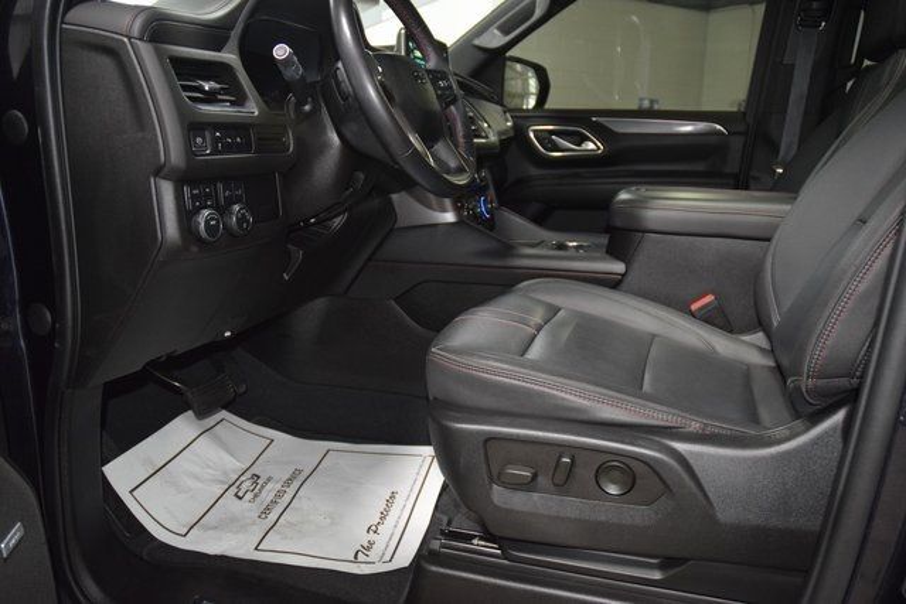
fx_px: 680
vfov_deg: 48.0
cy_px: 302
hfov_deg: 67.4
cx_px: 453
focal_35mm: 27
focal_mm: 18
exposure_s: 1/60
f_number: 3.5
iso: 2500
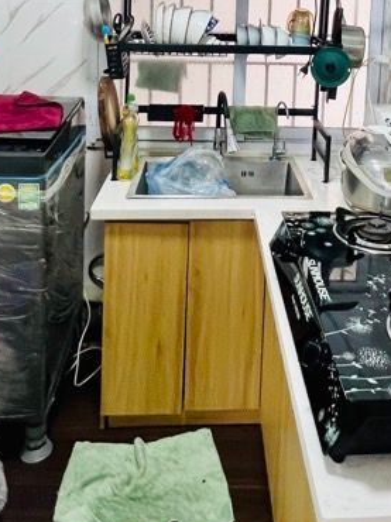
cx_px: 251
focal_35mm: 36
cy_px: 44
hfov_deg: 39.3
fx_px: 543
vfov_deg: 46.0
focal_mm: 1.57
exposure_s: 1/100
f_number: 1.8
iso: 160
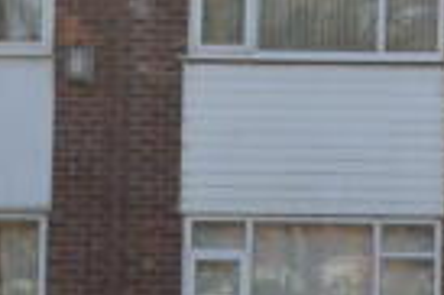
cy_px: 105
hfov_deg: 9.7
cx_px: 621
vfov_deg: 6.6
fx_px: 2567
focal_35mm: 208
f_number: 5.6
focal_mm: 29
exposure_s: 1/200
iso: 100
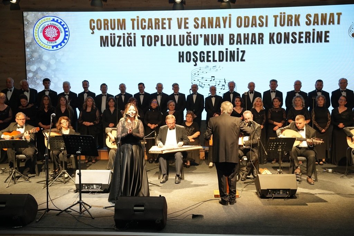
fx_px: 429
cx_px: 177
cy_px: 118
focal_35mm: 44
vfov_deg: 30.8
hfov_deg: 44.9
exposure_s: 1/250
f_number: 3.2
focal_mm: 43.6
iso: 1000
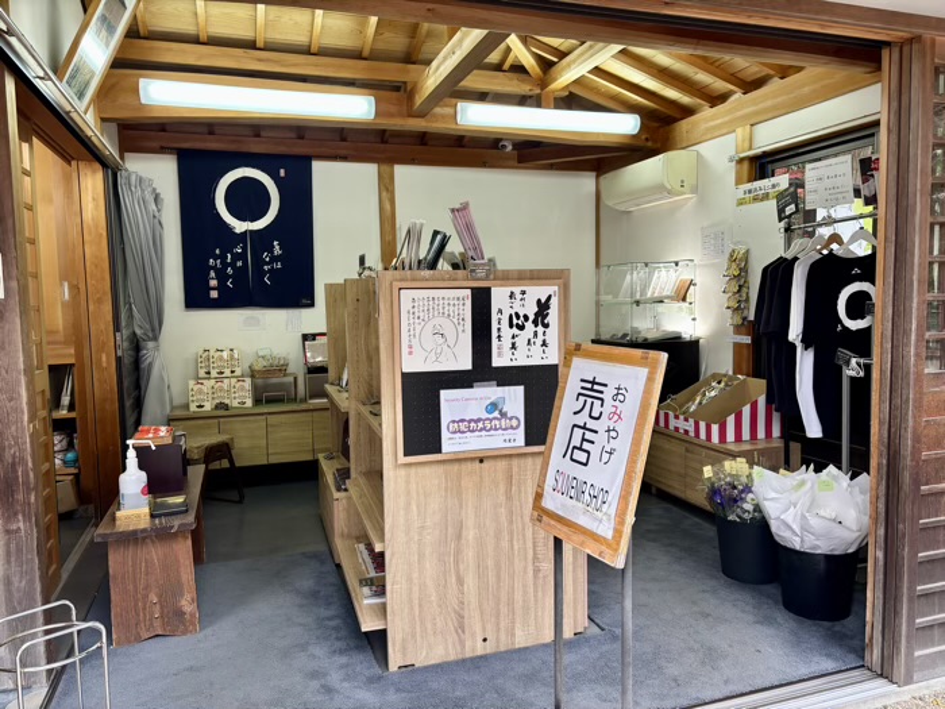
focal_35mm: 26
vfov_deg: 53.1
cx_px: 472
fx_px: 710
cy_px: 354
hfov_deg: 67.3
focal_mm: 5.96
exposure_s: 1/120
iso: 125
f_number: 1.6
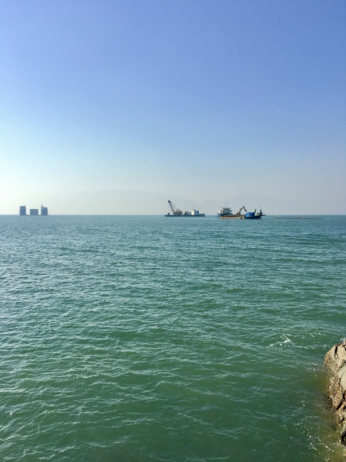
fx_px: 386
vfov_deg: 61.7
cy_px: 231
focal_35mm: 29
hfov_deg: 48.2
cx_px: 173
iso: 25
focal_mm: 4.15
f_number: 2.2
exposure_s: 1/2747
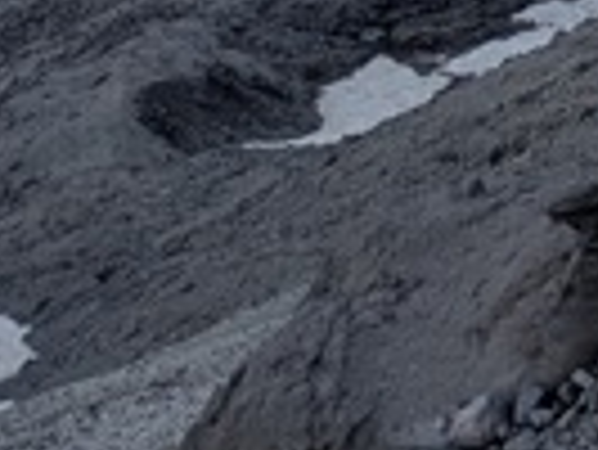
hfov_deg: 10.0
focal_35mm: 185
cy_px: -1258
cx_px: 1169
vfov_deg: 6.6
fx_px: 3199
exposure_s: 1/268
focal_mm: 6.81
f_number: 1.85
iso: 48
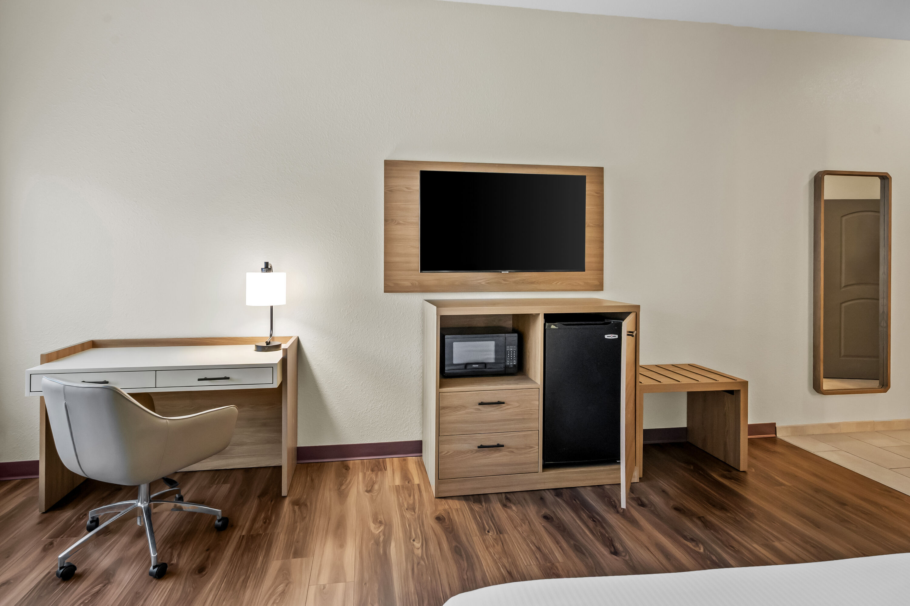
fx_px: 429
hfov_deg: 93.3
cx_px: 455
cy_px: 303
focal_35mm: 17
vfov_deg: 70.4
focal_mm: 17
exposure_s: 1/20
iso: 5600
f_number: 8
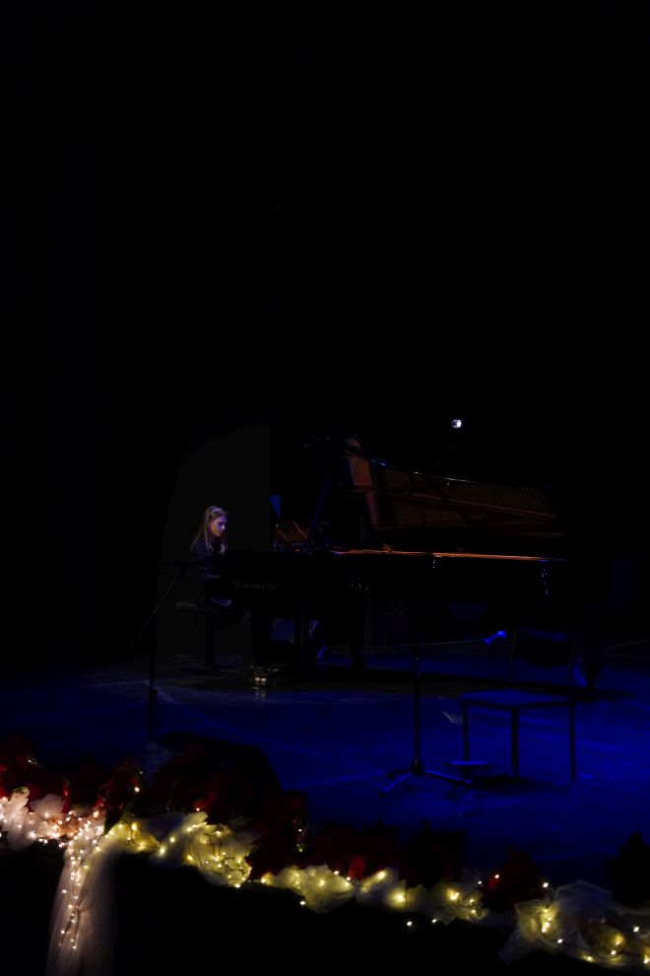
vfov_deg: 27.0
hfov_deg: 18.2
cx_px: 325
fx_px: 2031
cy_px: 488
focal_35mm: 75
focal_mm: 50
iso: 1600
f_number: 3.2
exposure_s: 1/160
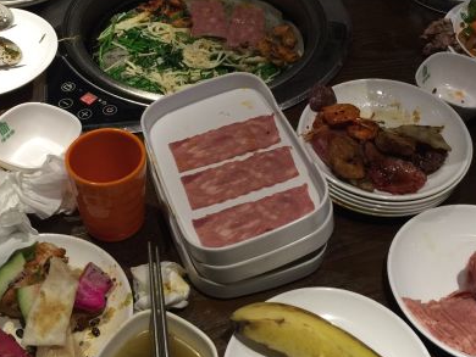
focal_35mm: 52
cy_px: 133
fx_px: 715
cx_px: 233
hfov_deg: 36.8
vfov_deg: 28.0
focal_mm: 4.15
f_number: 2.2
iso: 40
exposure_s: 1/17
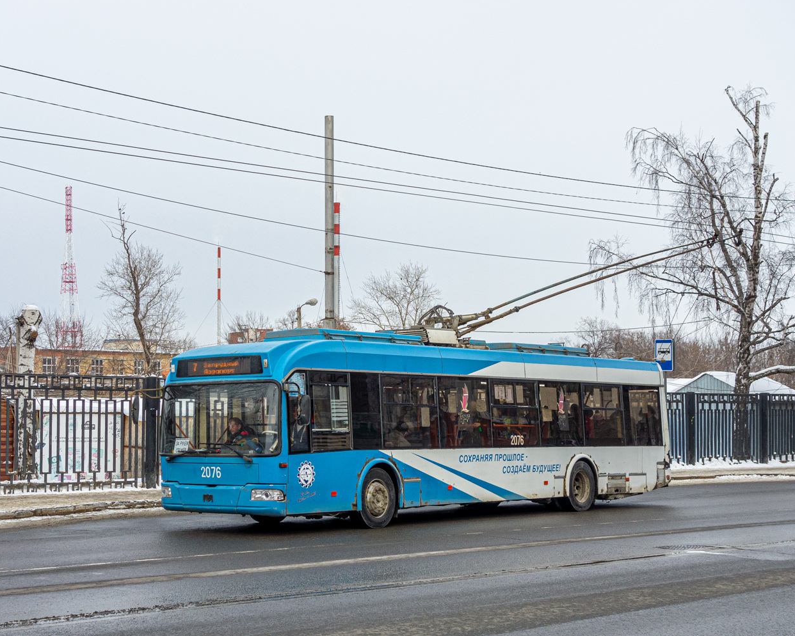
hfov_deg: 36.6
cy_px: 318
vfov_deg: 29.7
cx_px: 365
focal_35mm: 51
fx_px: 1200
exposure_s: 1/640
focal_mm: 16.59
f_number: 4.5
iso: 80
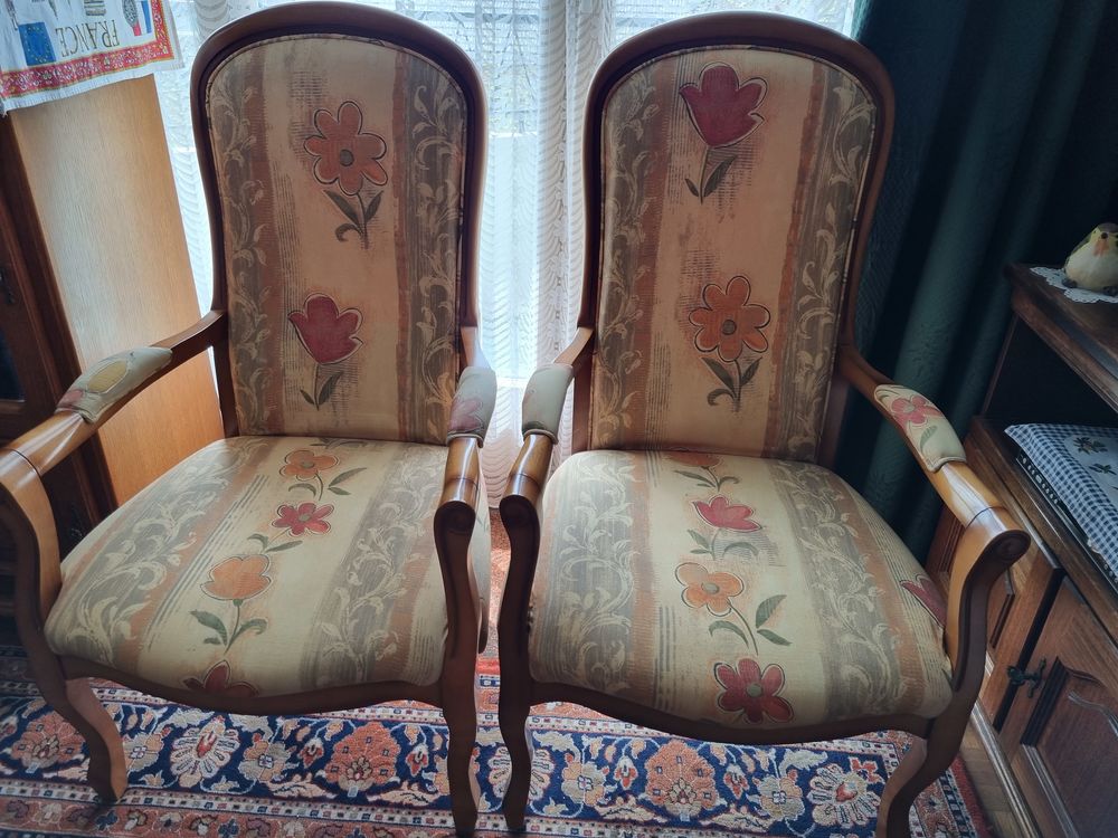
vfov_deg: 53.1
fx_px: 840
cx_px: 559
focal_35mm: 26
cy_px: 419
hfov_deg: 67.3
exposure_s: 1/100
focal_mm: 5.4
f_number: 1.8
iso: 50
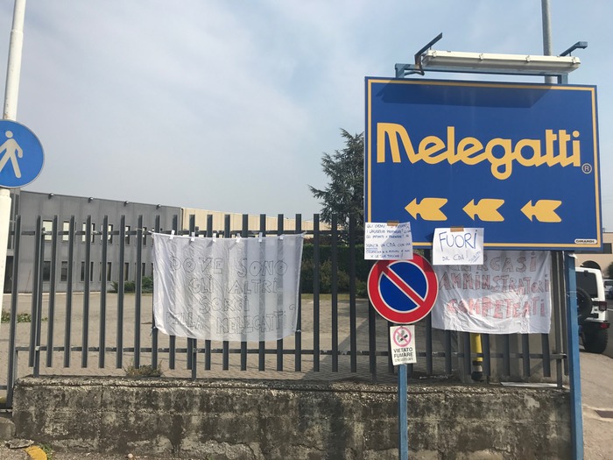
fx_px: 496
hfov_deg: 63.4
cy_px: 230
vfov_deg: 49.7
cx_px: 306
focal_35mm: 28
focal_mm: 3.99
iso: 20
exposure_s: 1/3690
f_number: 1.8
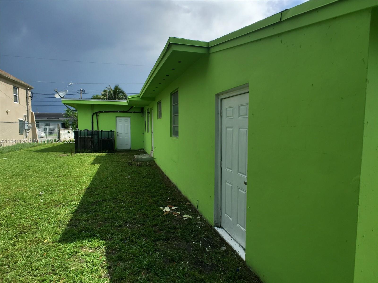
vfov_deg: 48.2
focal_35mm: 29
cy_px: 142
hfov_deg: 61.7
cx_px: 189
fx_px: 316
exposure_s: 1/5650
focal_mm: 4.15
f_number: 2.2
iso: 32
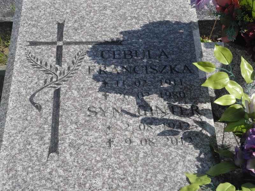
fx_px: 501
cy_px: 96
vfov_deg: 21.6
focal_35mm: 68
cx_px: 128
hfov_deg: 28.6
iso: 100
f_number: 4
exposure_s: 1/1000
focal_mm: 14.5
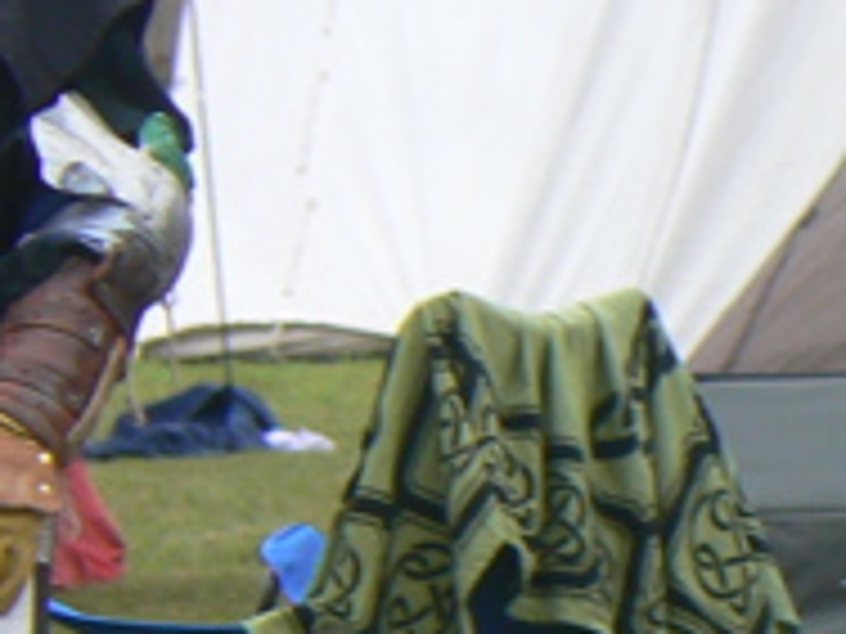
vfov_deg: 1.3
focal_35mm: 1106
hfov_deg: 1.8
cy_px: 899
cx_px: 1404
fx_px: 27030
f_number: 5.6
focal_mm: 43.3
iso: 80
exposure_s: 1/160
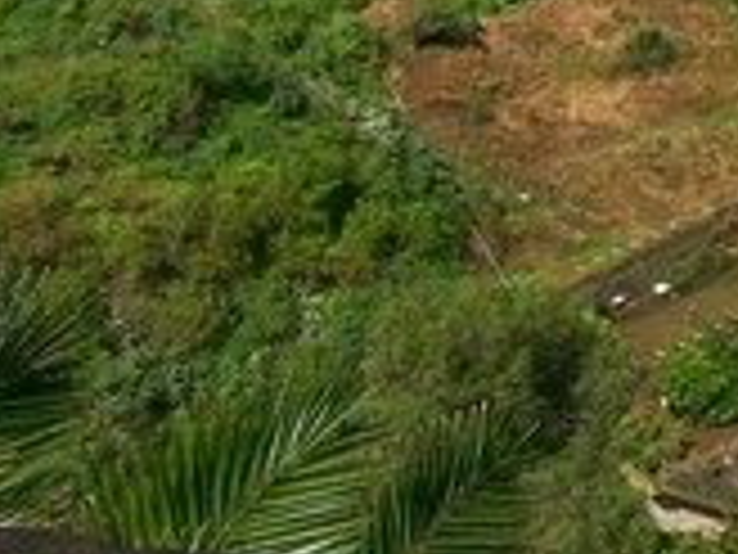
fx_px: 2665
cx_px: 1422
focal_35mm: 125
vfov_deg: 11.4
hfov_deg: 13.7
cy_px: -234
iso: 64
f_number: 5.5
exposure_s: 1/400
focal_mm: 5.7
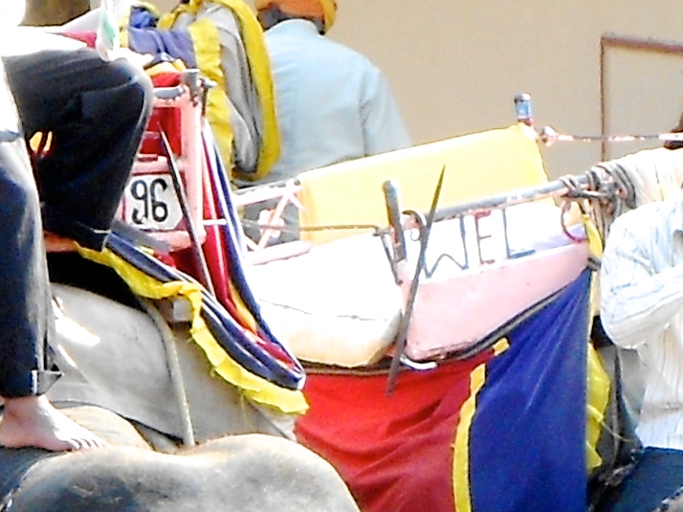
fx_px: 6686
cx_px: 444
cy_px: 701
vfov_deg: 4.4
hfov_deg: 5.8
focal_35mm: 339
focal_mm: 10
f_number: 4.9
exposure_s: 1/80
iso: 80
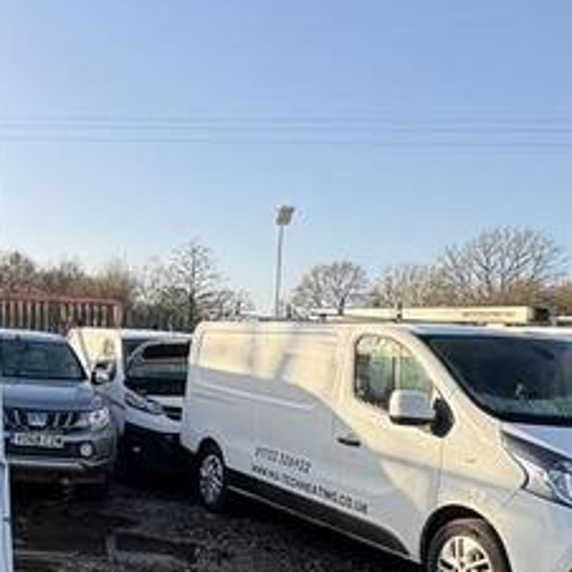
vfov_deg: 34.5
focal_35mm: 49
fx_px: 916
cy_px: 347
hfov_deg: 30.2
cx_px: -94
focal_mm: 2.22
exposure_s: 1/470
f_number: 2.2
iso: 40
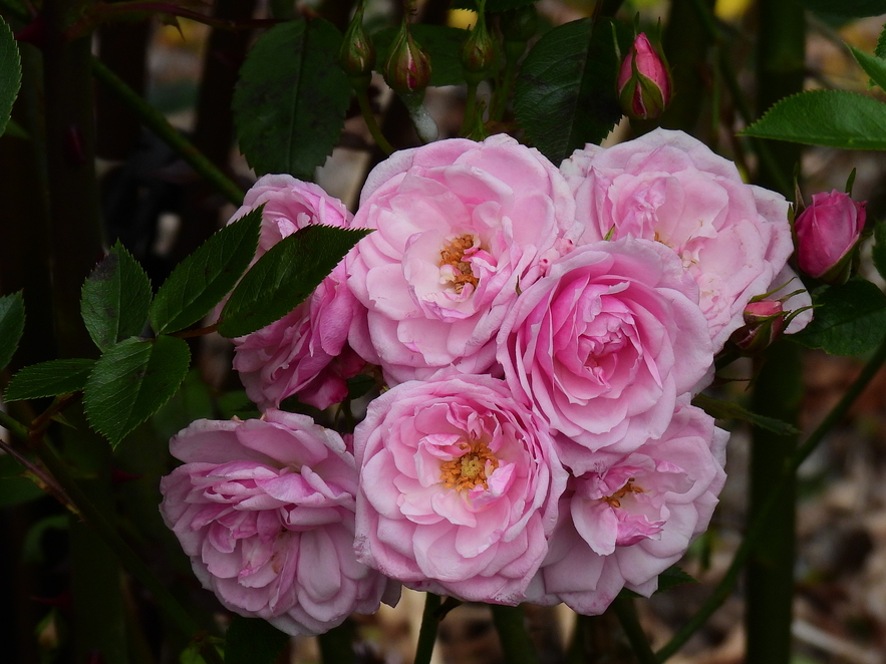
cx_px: 453
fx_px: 7422
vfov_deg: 5.1
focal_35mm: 290
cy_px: 372
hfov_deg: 6.8
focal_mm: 35.7
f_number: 4.5
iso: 100
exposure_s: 1/1000
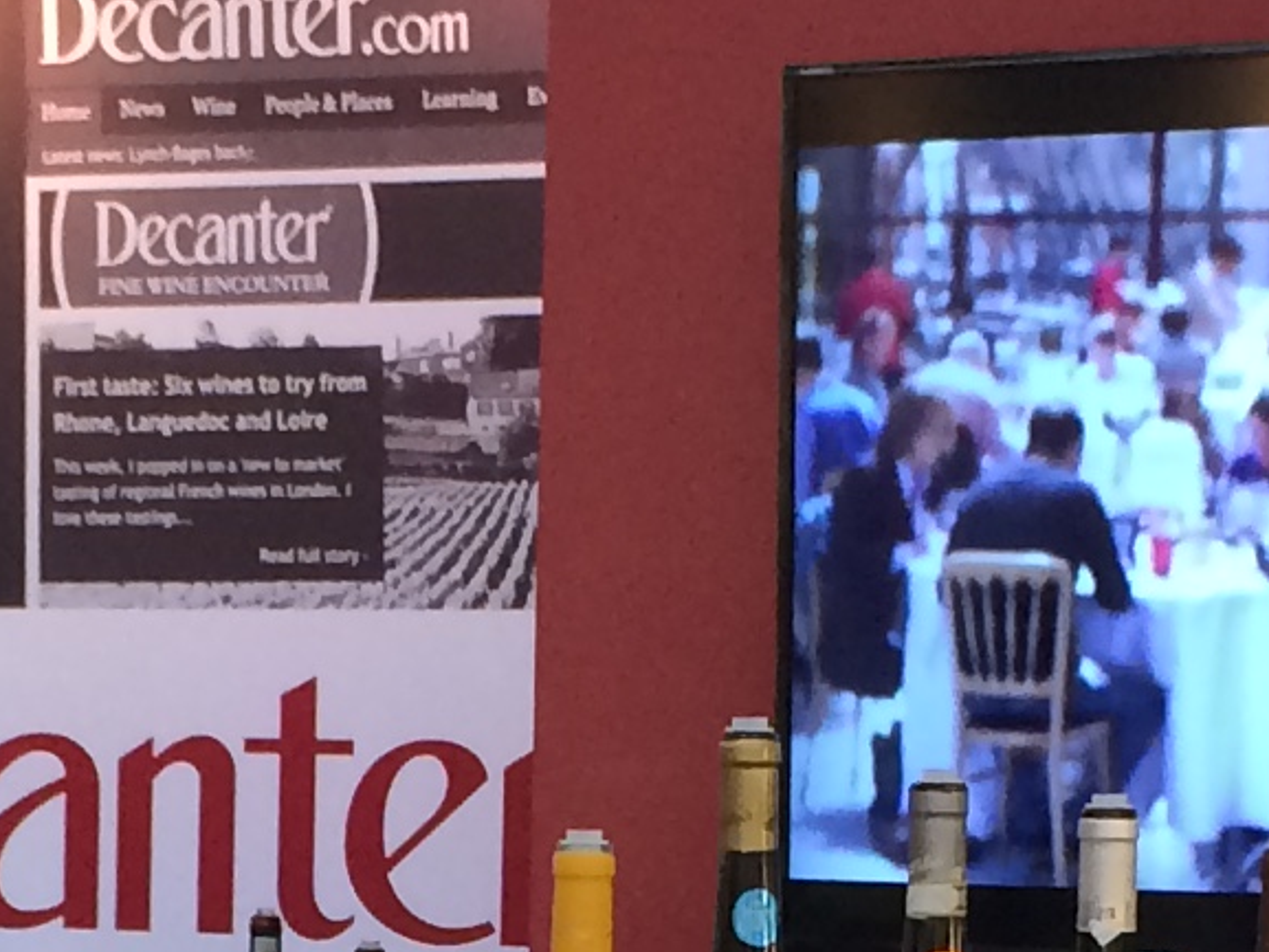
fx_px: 6013
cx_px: 418
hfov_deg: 12.0
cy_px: 1504
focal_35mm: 164
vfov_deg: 8.8
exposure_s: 1/30
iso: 50
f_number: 2.2
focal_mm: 4.15
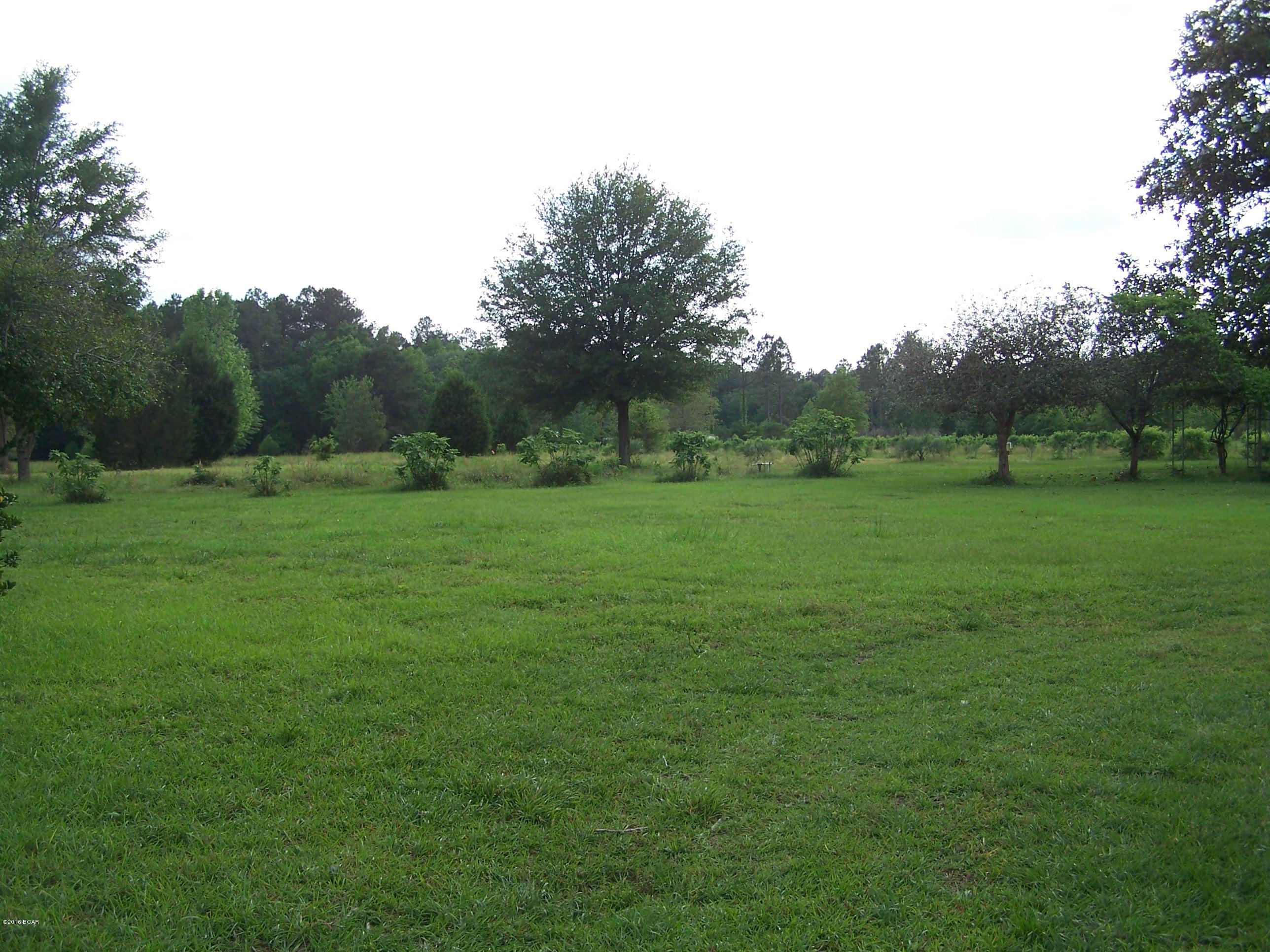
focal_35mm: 38
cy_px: 476
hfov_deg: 49.0
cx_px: 635
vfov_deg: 37.7
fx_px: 1394
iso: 80
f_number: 2.8
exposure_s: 1/500
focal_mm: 6.3
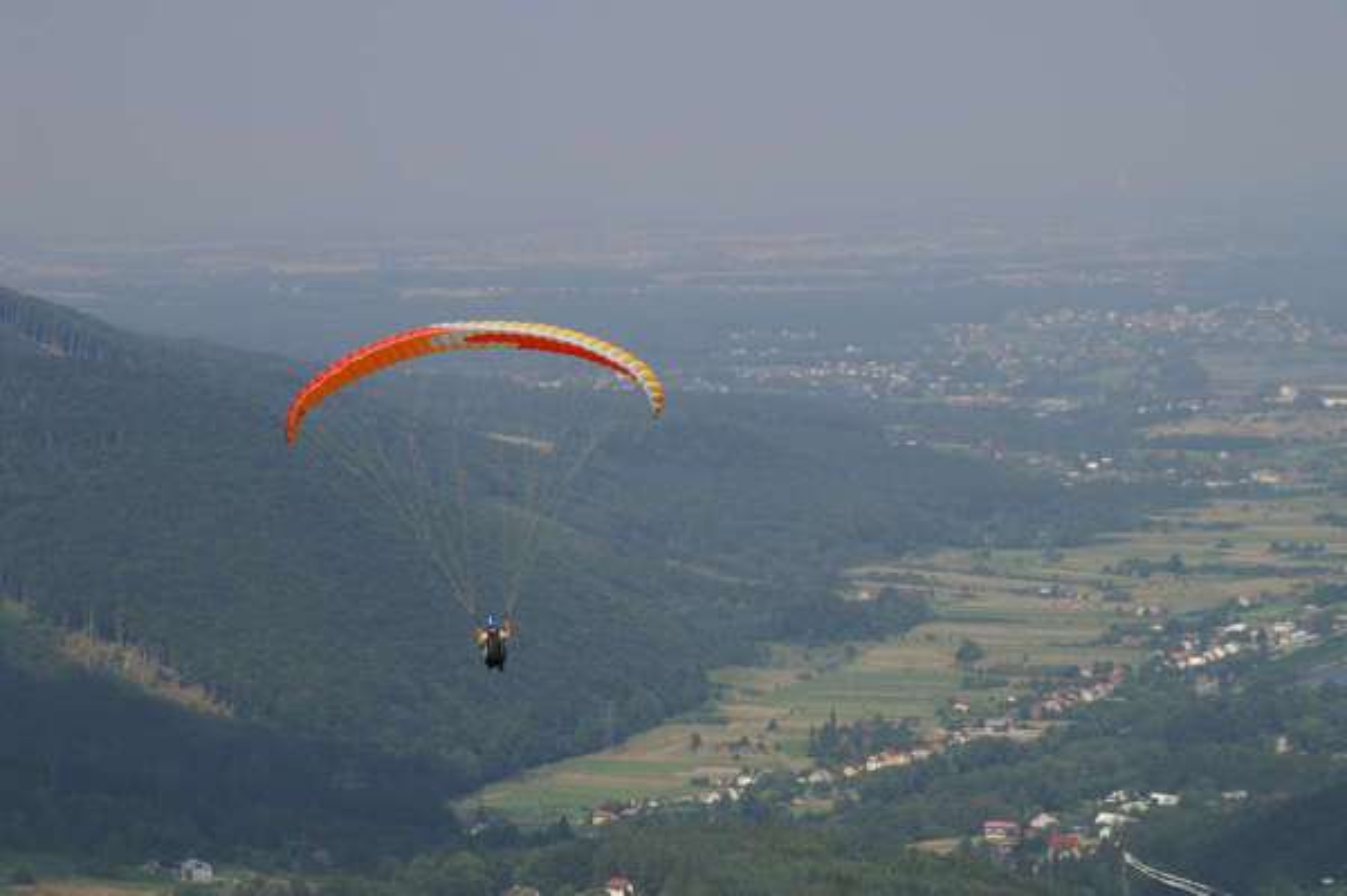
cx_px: 674
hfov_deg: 13.7
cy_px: 448
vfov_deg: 9.1
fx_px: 5608
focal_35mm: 150
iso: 100
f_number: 10
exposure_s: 1/320
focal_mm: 100
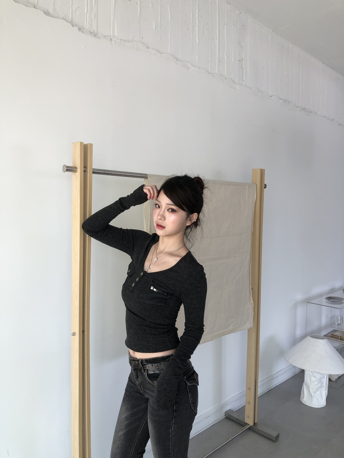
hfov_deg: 49.7
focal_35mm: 28
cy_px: 229
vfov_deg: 63.4
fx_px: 371
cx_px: 172
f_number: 1.8
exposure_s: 1/120
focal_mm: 3.99
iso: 32
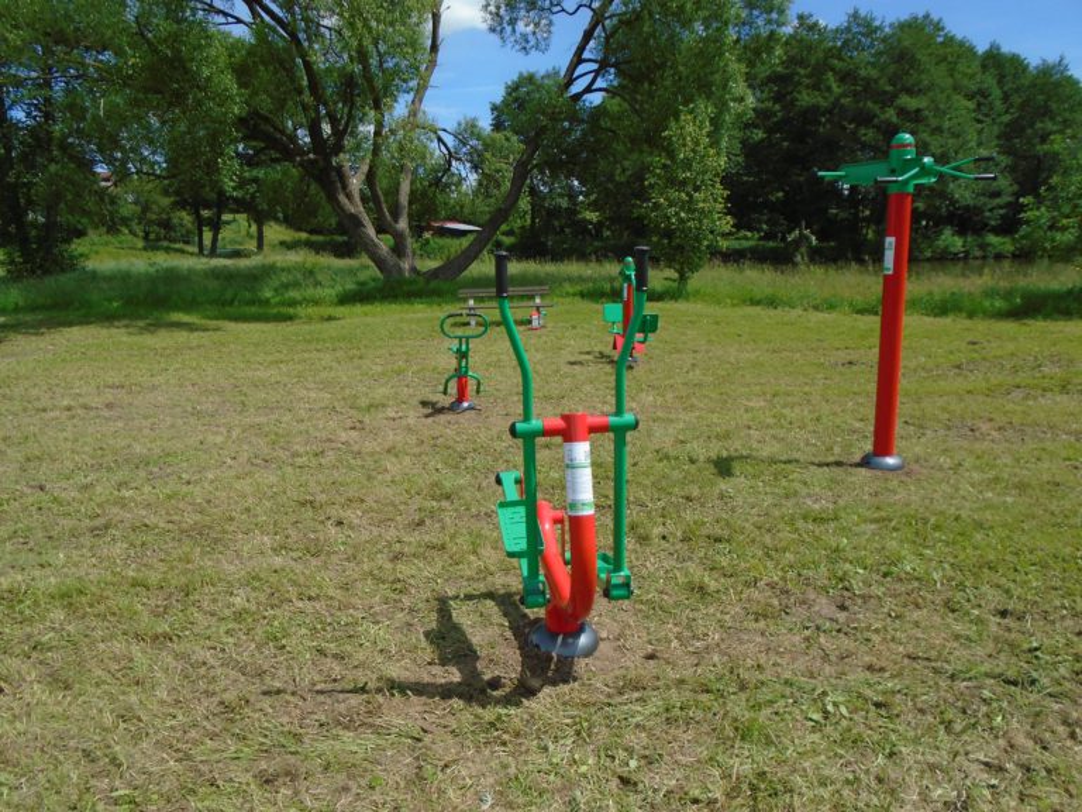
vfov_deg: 53.1
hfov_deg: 67.3
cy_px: 406
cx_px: 541
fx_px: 813
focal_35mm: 26
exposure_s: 1/320
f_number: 8
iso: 100
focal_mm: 4.6
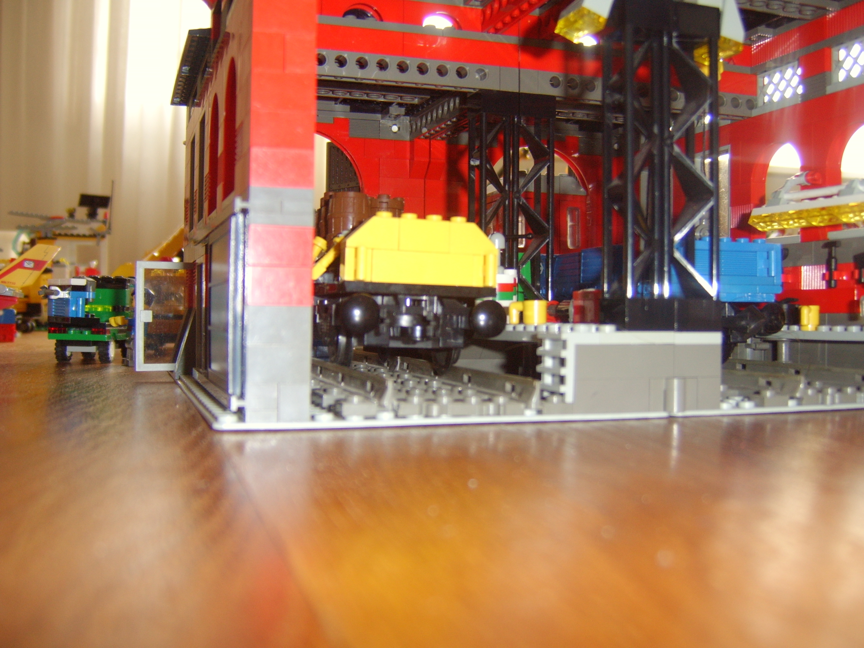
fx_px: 774
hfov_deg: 58.4
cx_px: 432
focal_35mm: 31
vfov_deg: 45.4
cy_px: 324
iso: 141
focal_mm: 8.13
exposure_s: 1/30
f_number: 2.7
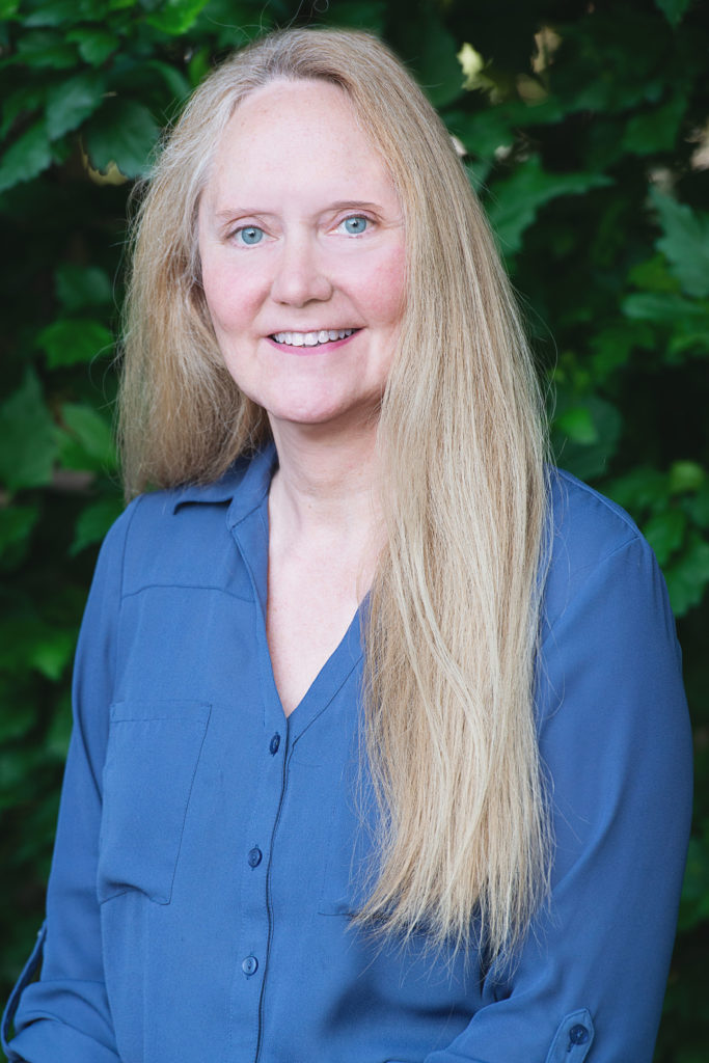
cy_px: 532
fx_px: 5906
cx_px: 354
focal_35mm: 200
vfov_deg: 10.3
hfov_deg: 6.9
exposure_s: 1/200
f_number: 5.6
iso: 800
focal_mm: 200
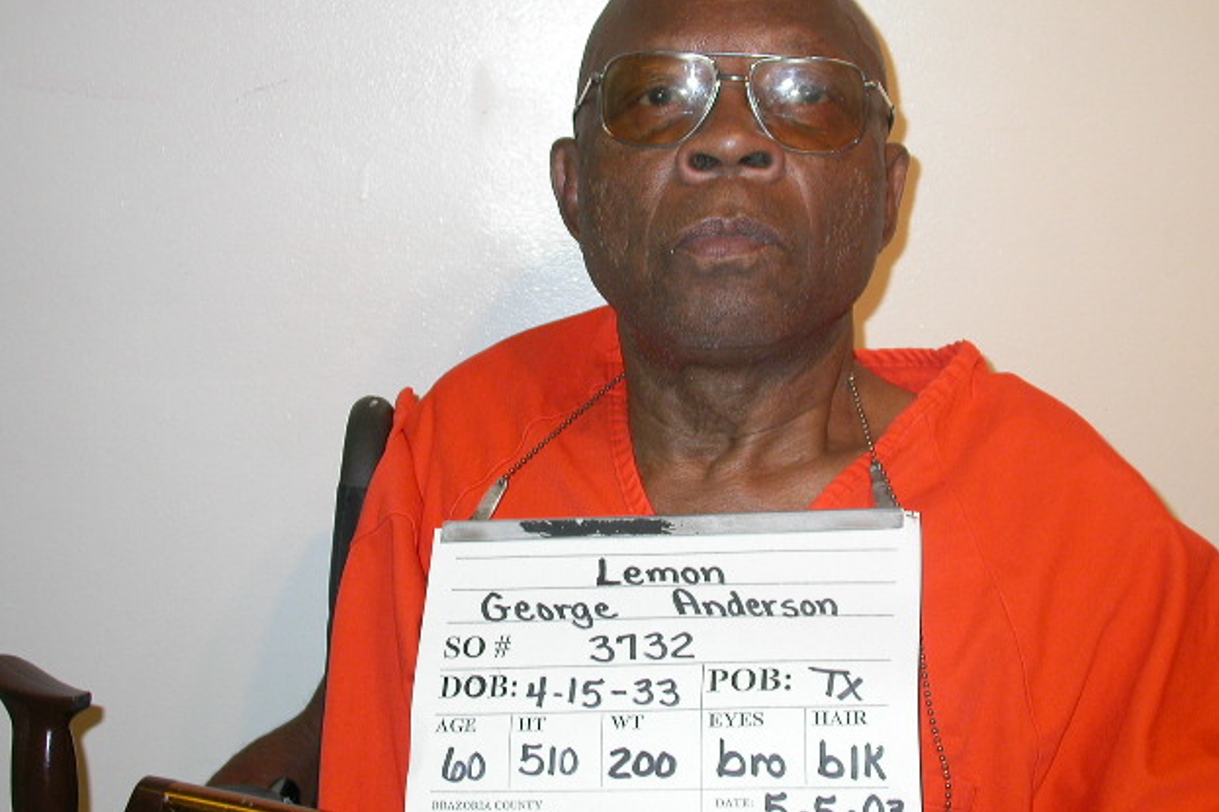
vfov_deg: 21.9
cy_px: 364
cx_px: 610
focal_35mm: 62
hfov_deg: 32.4
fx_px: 2099
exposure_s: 1/60.3
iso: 100
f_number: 3
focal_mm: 12
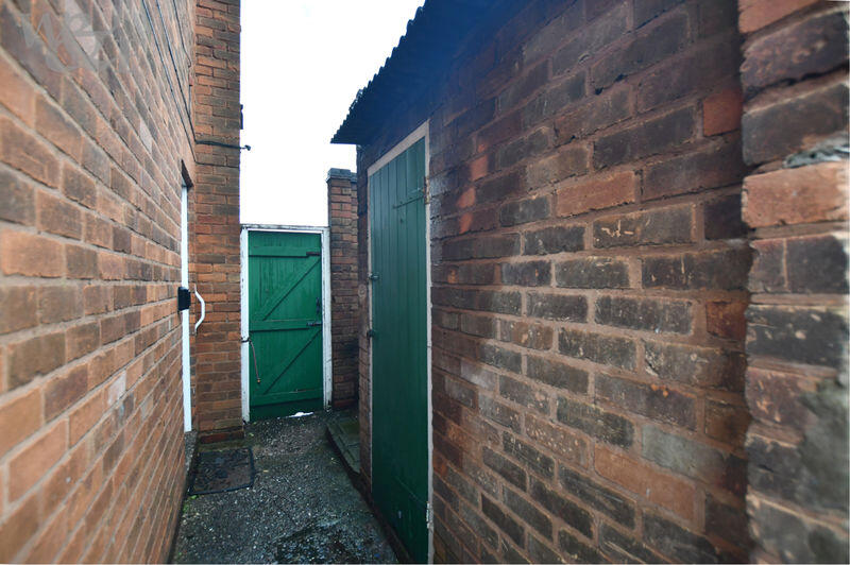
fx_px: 354
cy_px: 282
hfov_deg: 100.4
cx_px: 425
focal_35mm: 15
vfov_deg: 77.2
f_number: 3.5
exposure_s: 1/250
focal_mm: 10
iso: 560
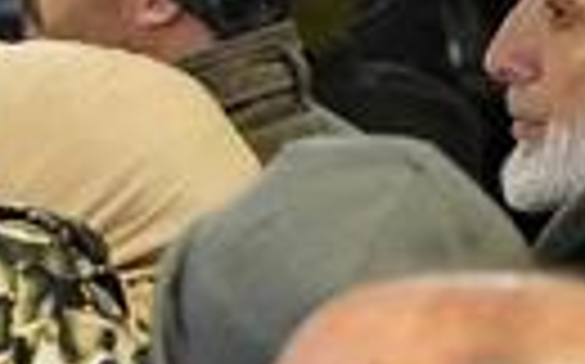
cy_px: -74
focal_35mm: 422
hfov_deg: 5.0
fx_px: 6722
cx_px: 734
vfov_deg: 3.1
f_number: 2.8
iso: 4000
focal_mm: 70
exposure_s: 1/80
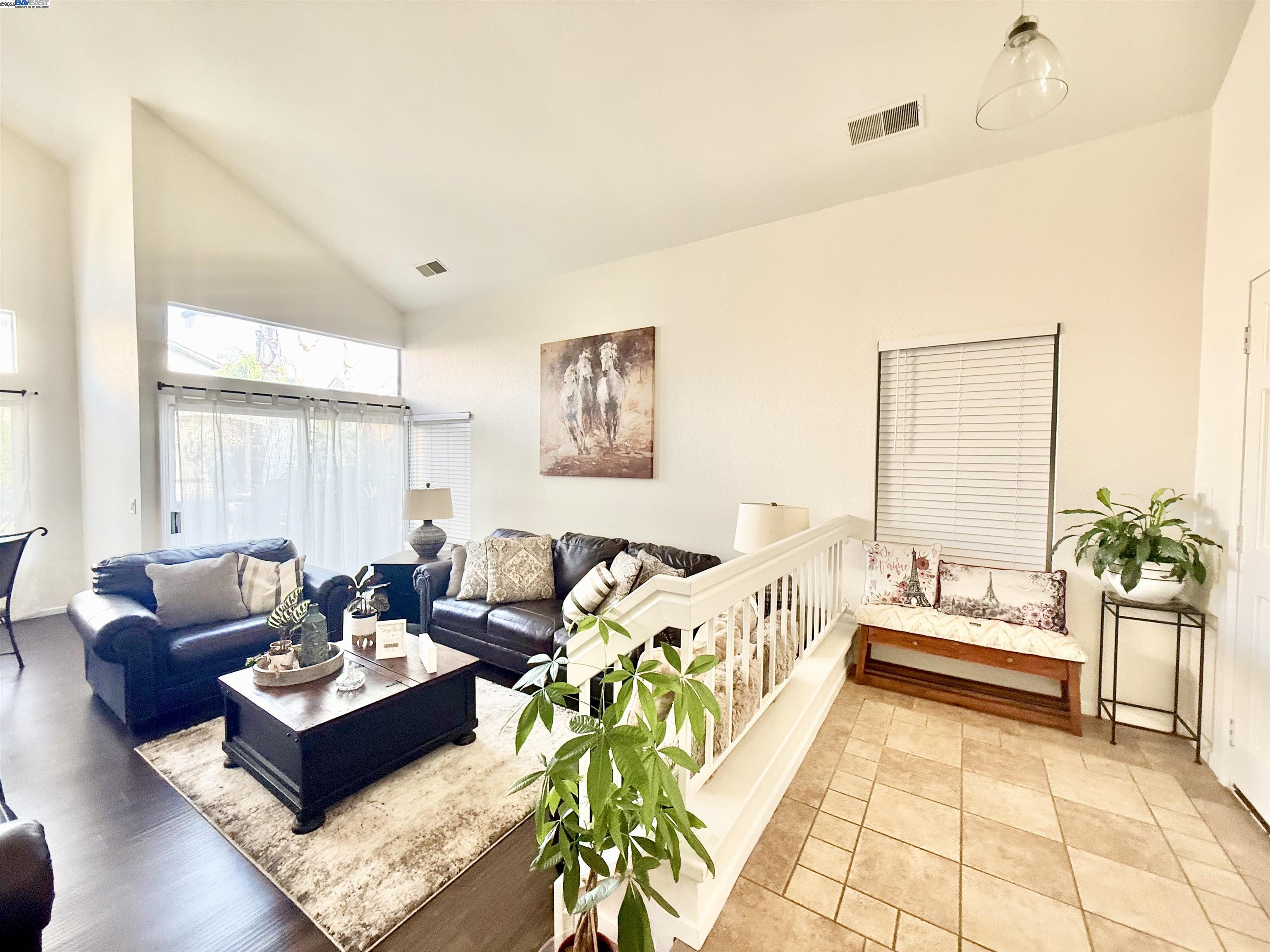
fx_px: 514
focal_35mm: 14
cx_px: 635
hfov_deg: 102.1
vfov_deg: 85.7
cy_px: 476
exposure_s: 1/120
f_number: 2.2
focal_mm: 2.22
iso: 200
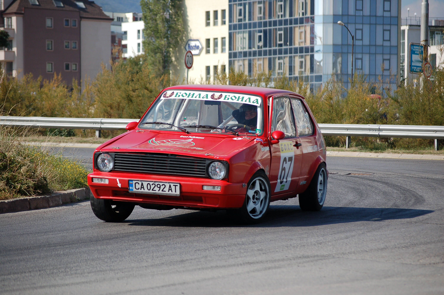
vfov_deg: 9.1
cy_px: 148
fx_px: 1848
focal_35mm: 150
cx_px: 222
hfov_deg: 13.7
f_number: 4.5
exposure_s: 1/1000
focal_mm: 100
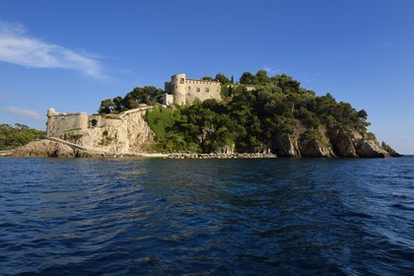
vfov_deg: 53.1
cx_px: 207
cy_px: 138
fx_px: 276
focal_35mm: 24
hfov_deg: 73.7
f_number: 10
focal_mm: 24
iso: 200
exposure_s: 1/400
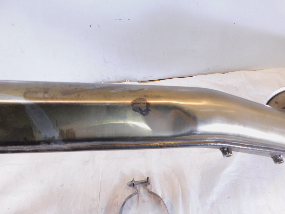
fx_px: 189
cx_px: 142
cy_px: 107
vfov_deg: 58.9
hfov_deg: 73.9
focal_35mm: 23
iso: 200
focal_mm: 4
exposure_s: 1/30
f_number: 3
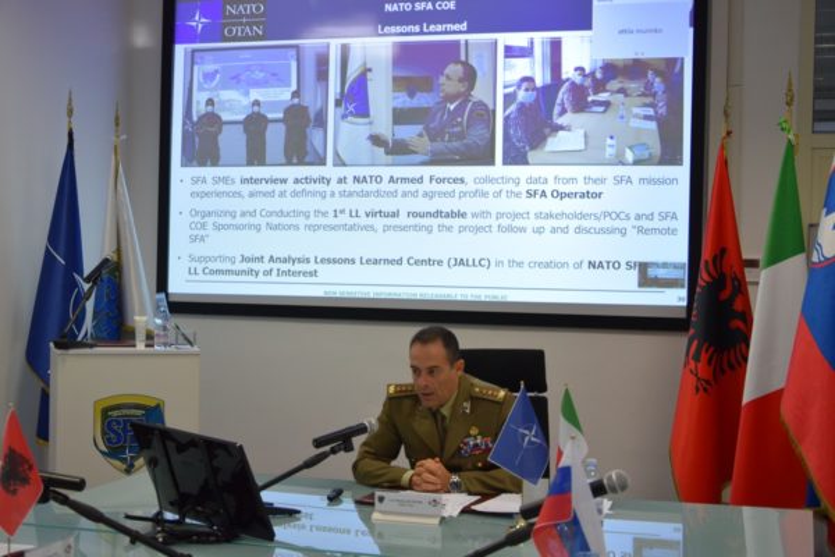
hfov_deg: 35.1
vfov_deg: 23.8
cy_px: 278
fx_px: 1322
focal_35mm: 57
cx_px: 418
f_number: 4.5
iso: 1600
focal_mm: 38
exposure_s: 1/160
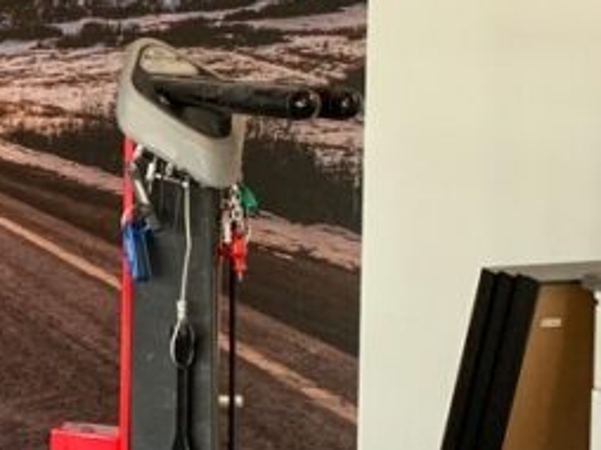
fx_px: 1821
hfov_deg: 16.0
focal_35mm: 105
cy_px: 9
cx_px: -471
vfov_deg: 13.9
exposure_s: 1/60
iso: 100
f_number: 1.8
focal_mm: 4.25
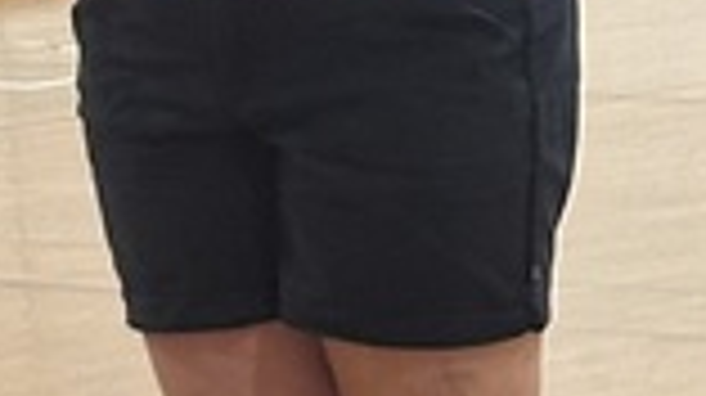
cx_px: 1623
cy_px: 1948
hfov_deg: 6.1
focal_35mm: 341
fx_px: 6378
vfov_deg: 3.3
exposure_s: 1/60
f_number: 1.78
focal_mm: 6.86
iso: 160
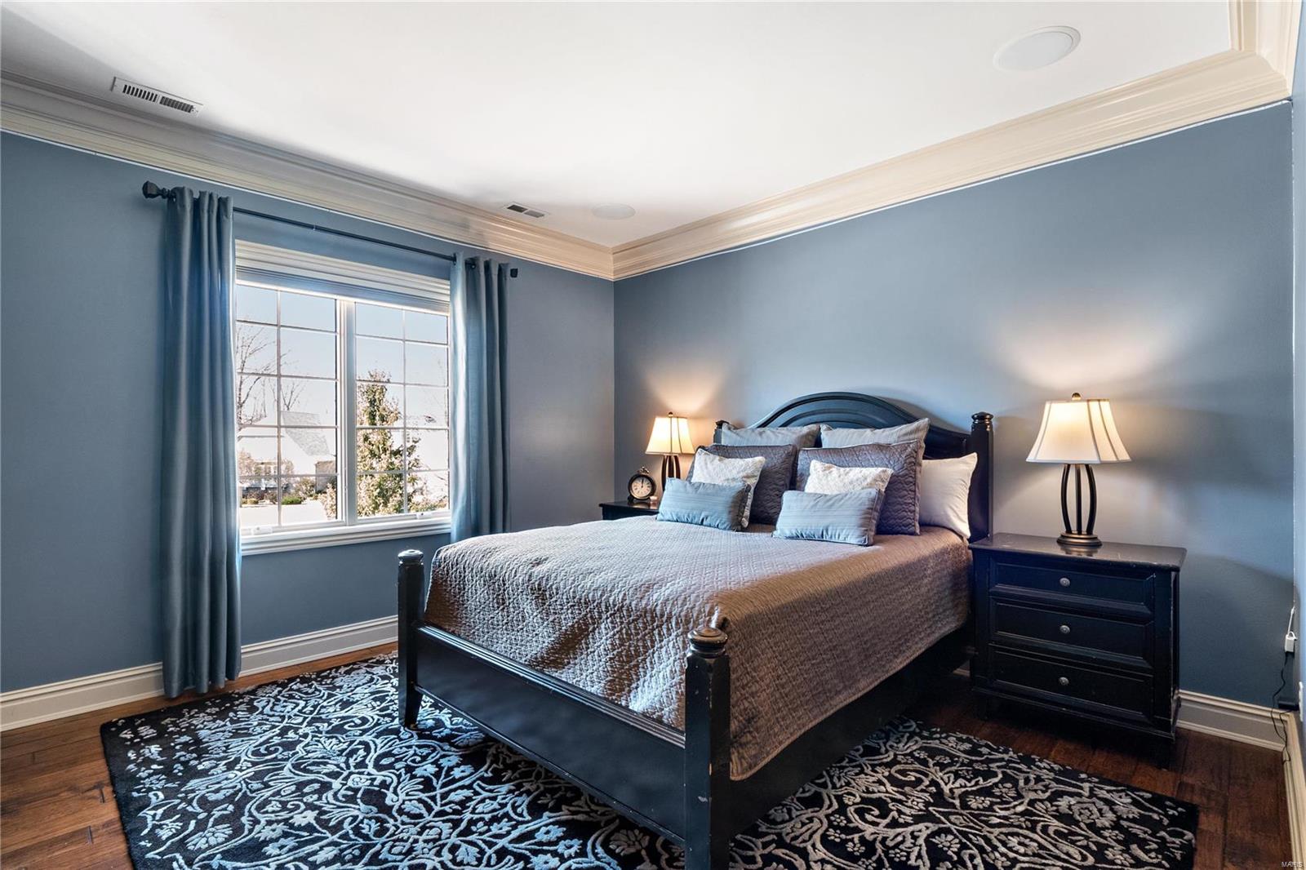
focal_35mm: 16
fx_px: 580
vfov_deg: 73.7
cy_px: 435
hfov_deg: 96.7
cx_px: 653
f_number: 8
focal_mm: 8
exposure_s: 1/3
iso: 400
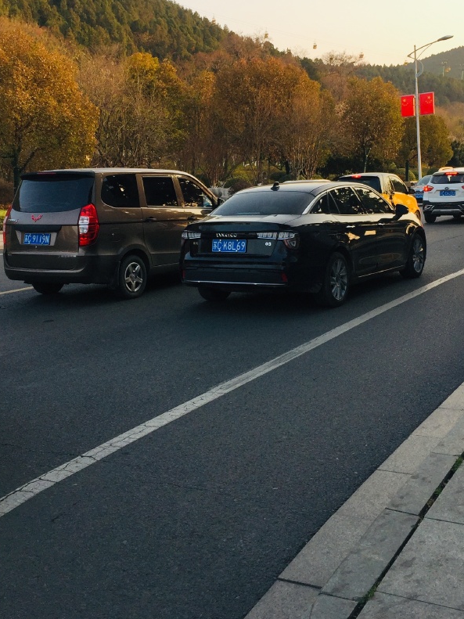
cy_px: 275
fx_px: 787
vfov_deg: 42.9
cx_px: 215
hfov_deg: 32.9
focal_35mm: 44
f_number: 2.2
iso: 32
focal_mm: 4.15
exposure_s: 1/359
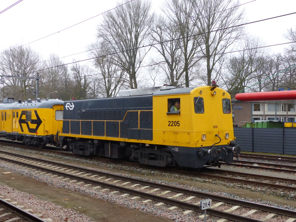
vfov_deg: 35.1
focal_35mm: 41
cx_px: 148
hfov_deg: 45.8
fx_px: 351
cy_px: 111
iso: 250
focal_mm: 7.4
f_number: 2.8
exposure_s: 1/500
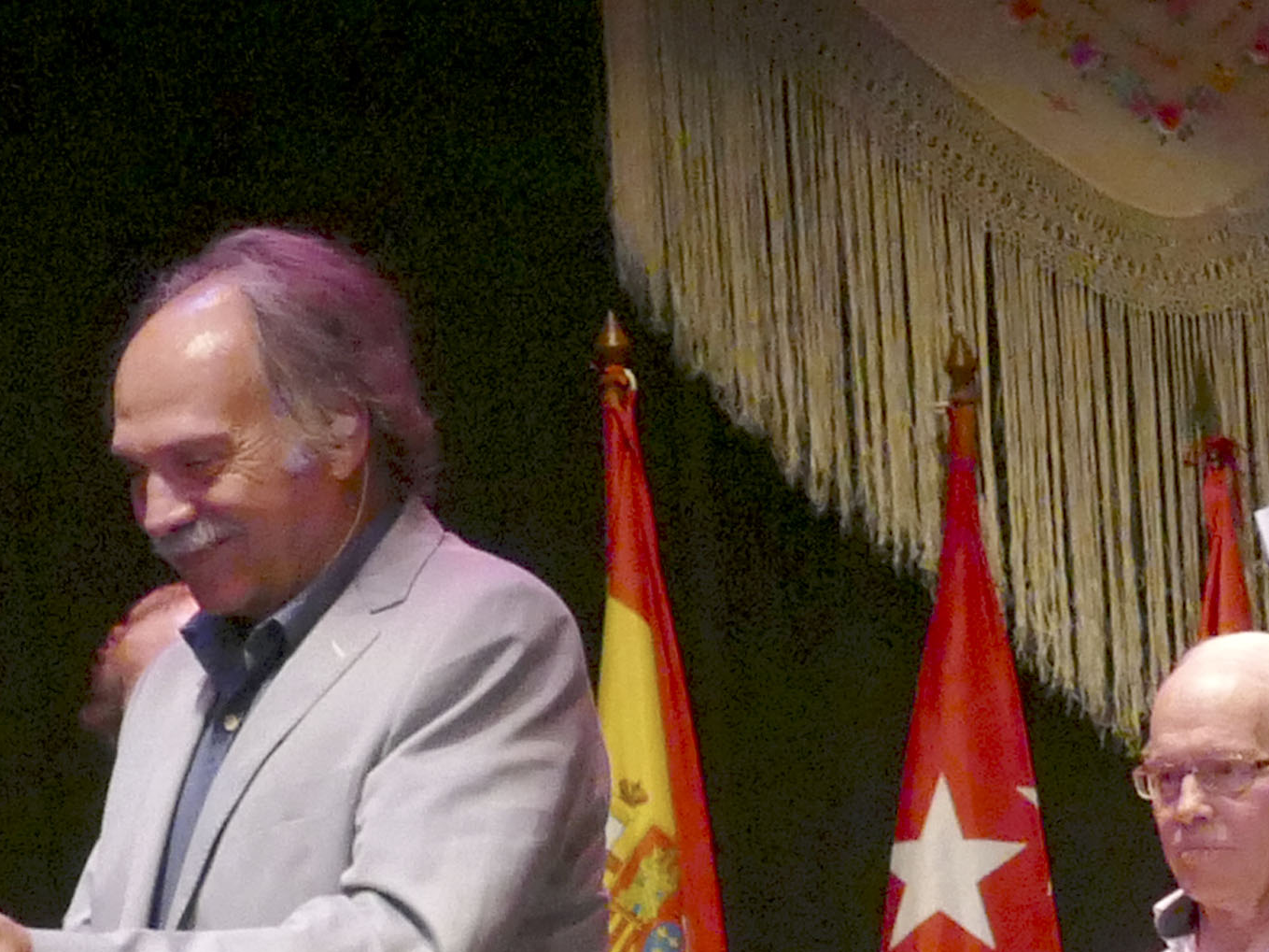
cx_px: 768
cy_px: 1248
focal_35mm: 182
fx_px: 6671
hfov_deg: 10.9
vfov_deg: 8.1
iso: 1600
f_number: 4
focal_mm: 17
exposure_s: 1/200
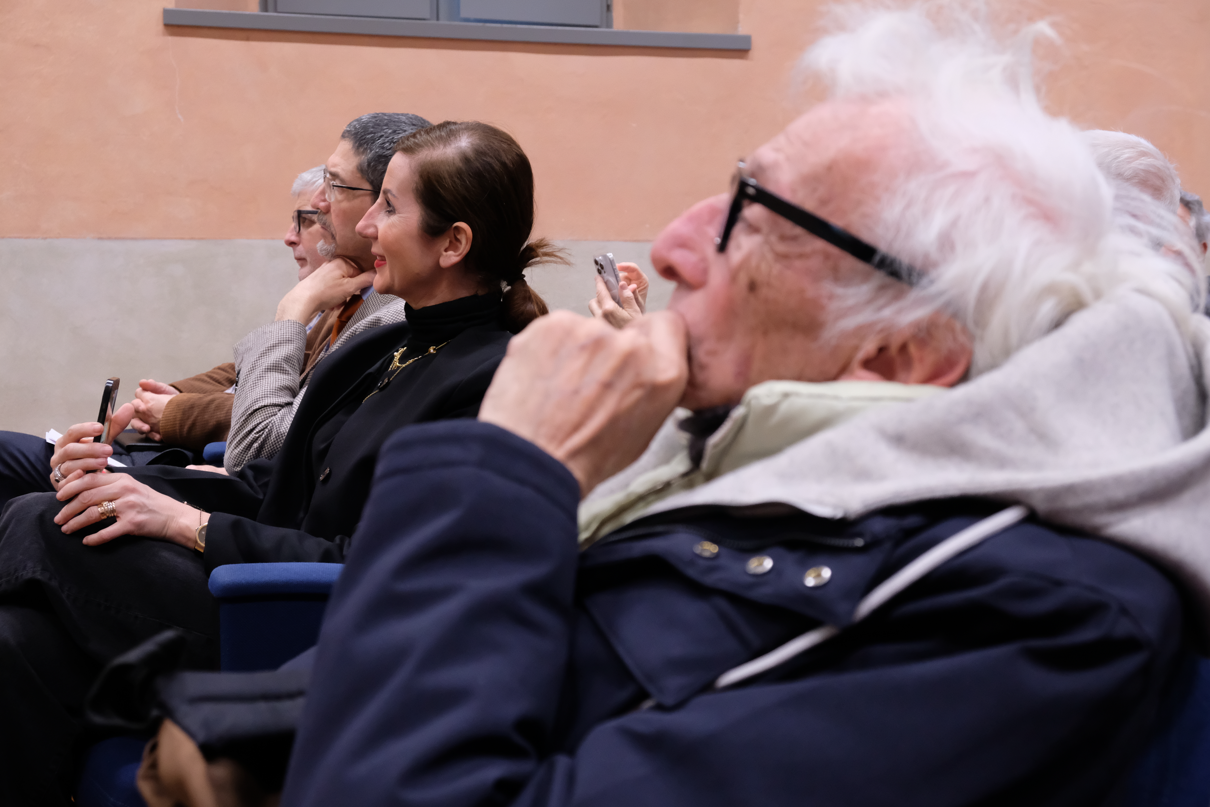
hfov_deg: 43.6
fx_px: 1512
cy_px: 404
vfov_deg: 29.9
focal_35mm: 45
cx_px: 605
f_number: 5.6
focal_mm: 30.2
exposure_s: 1/34
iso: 3200
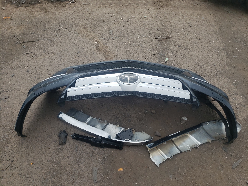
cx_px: 124
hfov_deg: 67.3
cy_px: 93
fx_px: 186
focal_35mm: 26
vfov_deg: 53.1
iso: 50
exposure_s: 1/1250
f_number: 1.5
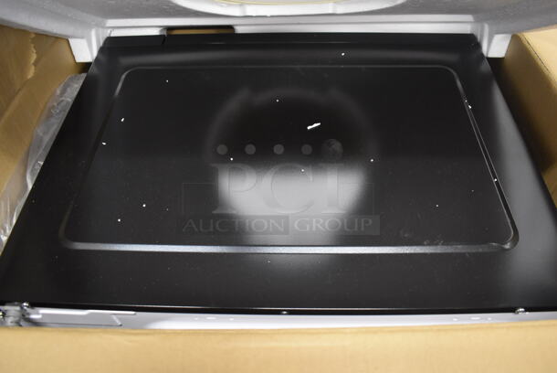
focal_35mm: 27
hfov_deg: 67.3
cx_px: 278
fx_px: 418
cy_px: 186
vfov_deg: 48.0
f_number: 3.5
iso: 2500
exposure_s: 1/30
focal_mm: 18
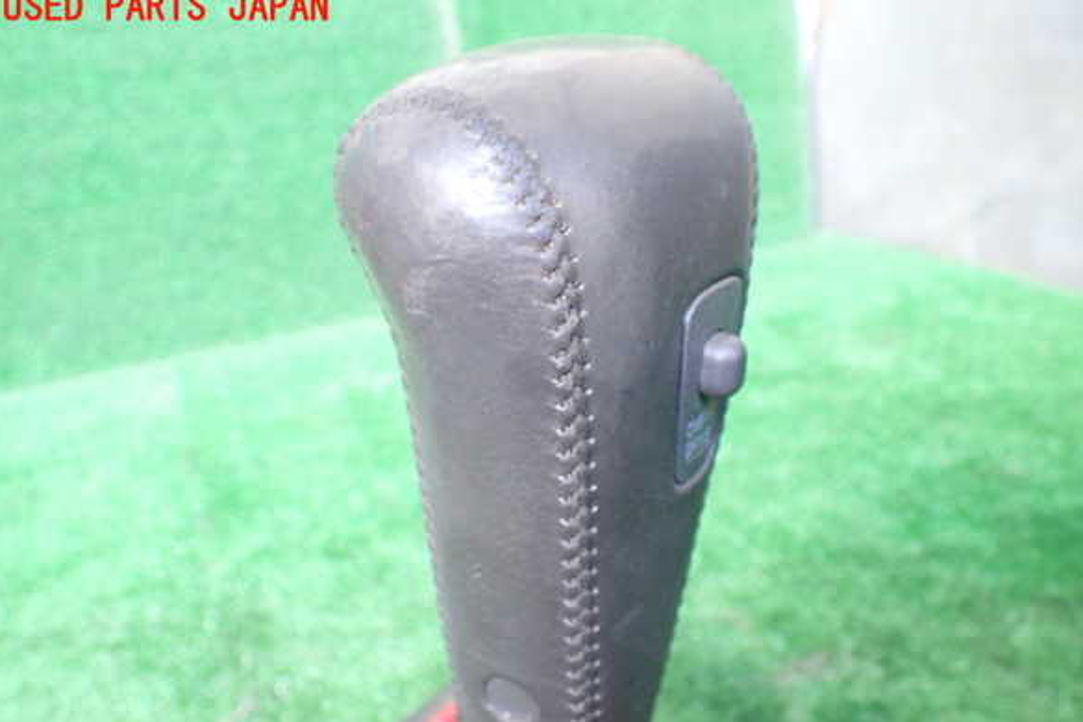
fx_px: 963
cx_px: 548
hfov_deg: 58.7
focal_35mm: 32
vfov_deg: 41.1
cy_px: 402
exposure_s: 1/40
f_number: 2.3
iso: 800
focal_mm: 5.4
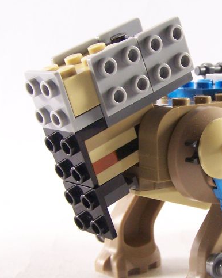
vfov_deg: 21.5
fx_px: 731
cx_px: 206
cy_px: 150
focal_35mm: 89
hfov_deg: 17.0
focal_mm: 7.1
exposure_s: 1/30
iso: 200
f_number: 3.6
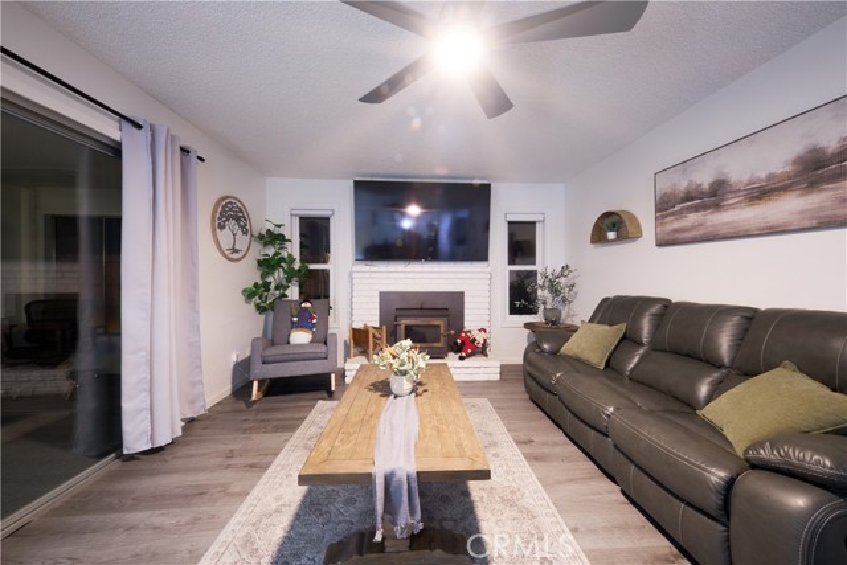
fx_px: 282
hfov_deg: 112.6
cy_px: 282
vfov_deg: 90.0
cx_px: 424
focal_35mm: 12
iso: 800
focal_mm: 8
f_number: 16
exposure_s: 1/2.5
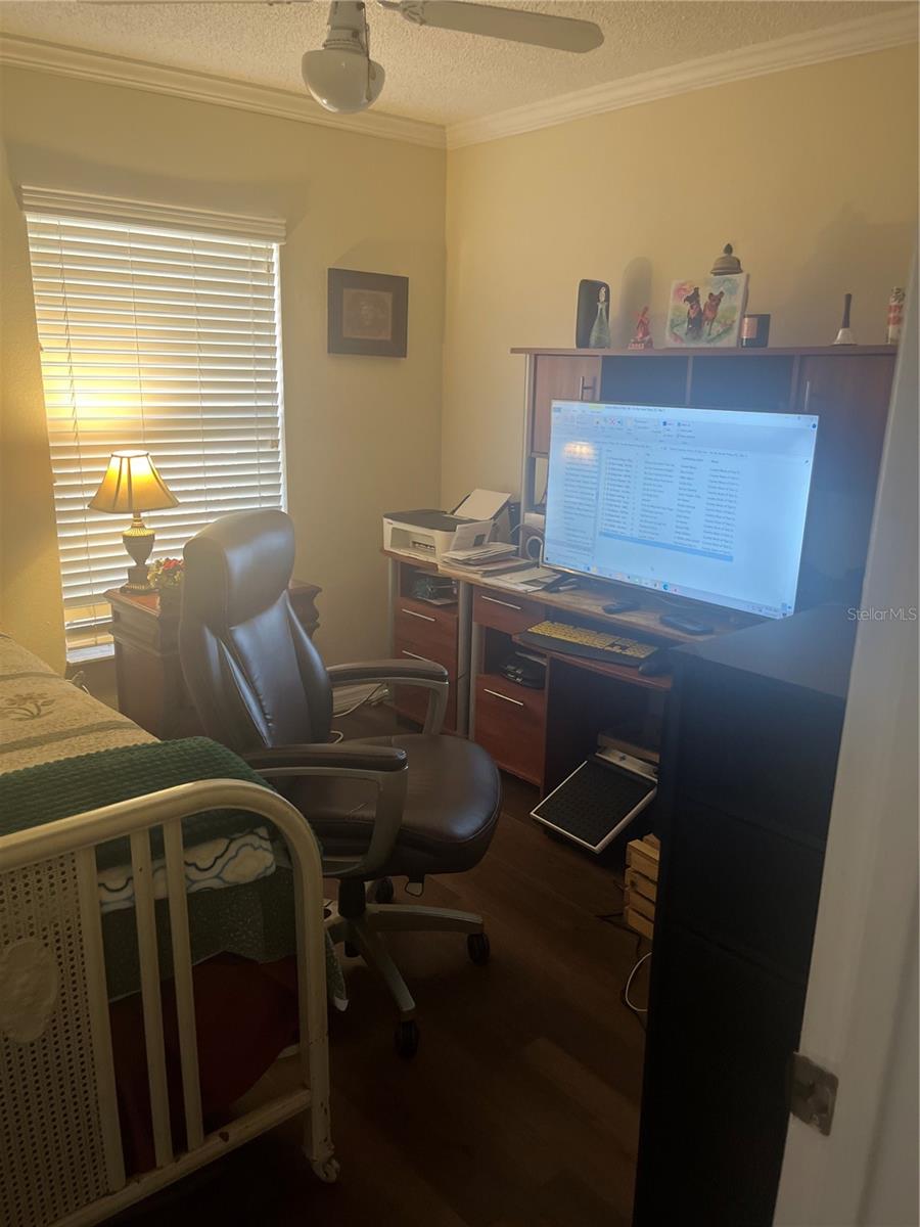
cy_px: 614
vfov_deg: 67.3
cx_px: 460
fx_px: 921
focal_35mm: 26
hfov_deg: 53.1
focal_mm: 5.1
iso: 250
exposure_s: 1/60
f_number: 1.6
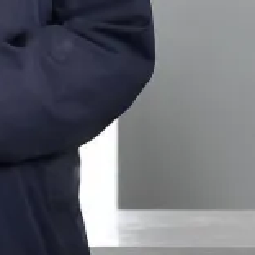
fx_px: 5526
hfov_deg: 2.6
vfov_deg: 2.6
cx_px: -330
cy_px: -83
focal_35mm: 663
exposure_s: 1/200
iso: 2500
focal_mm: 160
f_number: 4.5
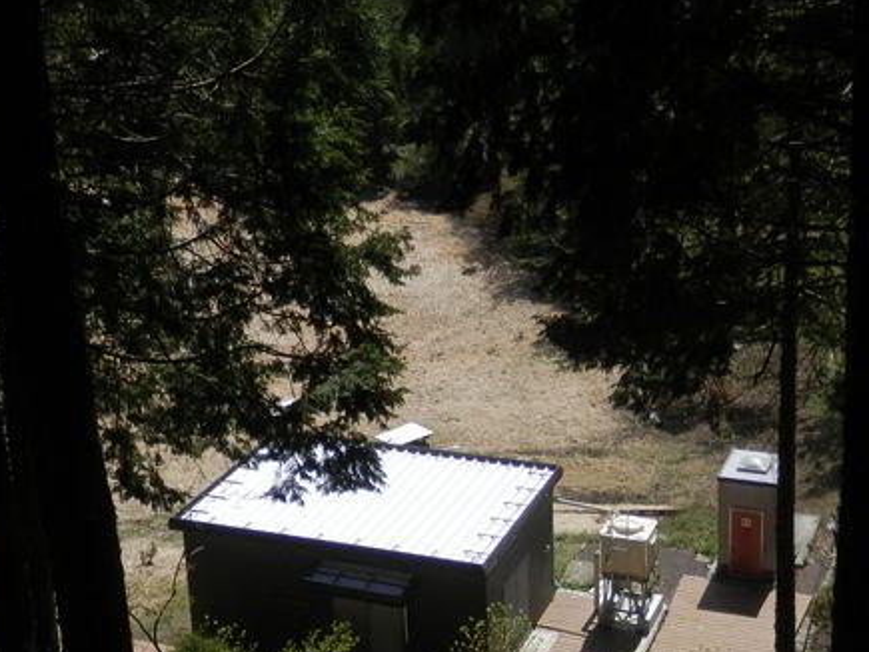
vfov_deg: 21.6
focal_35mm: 68
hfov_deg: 28.5
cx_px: 326
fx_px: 1707
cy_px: 336
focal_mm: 6.6
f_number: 10.1
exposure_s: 1/125
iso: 80
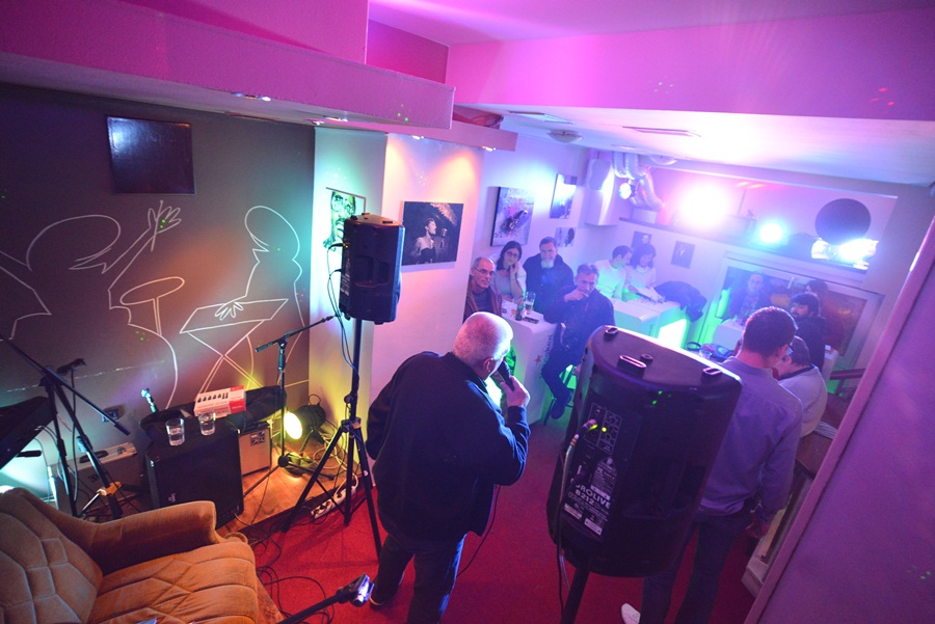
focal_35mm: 17
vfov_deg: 70.5
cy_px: 312
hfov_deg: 93.2
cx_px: 468
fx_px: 442
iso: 3200
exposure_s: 1/40
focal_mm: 17
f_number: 2.8
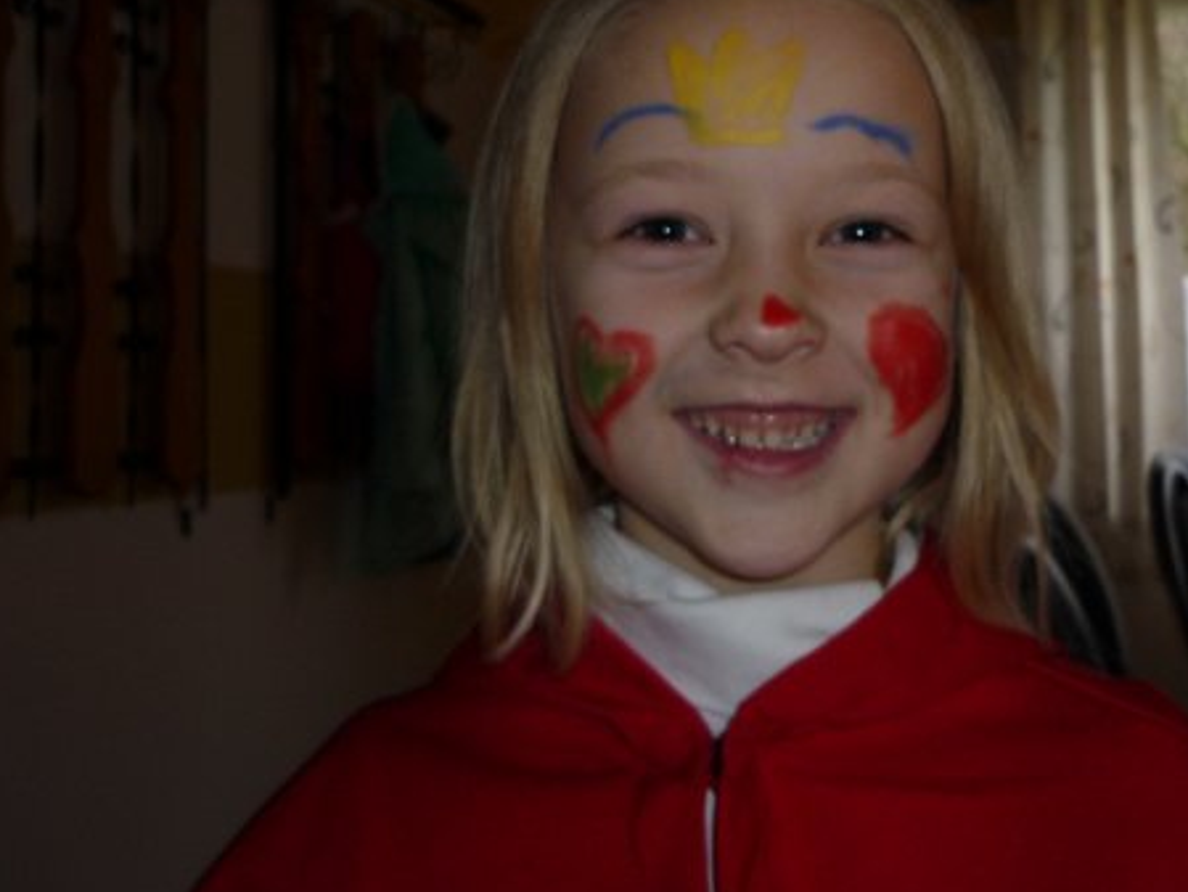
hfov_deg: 40.0
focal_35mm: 47
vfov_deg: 30.6
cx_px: 773
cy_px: 267
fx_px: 1613
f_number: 2.8
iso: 100
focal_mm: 5.5
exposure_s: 1/30
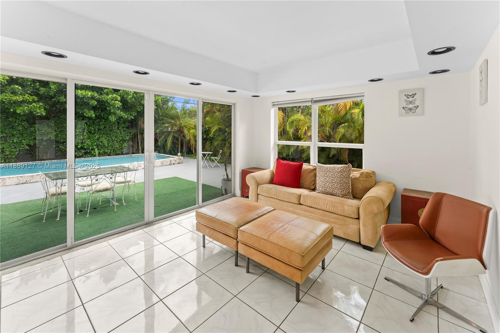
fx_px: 194
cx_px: 250
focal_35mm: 14
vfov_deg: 81.2
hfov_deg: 104.3
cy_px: 166
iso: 100
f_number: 11
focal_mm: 14
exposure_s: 1/8
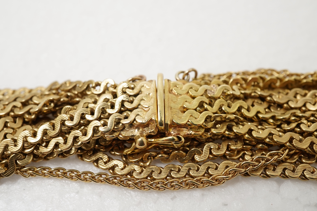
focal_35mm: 45
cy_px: 106
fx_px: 396
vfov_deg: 29.9
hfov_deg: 43.6
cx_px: 158
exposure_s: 1/125
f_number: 20
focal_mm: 30
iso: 500
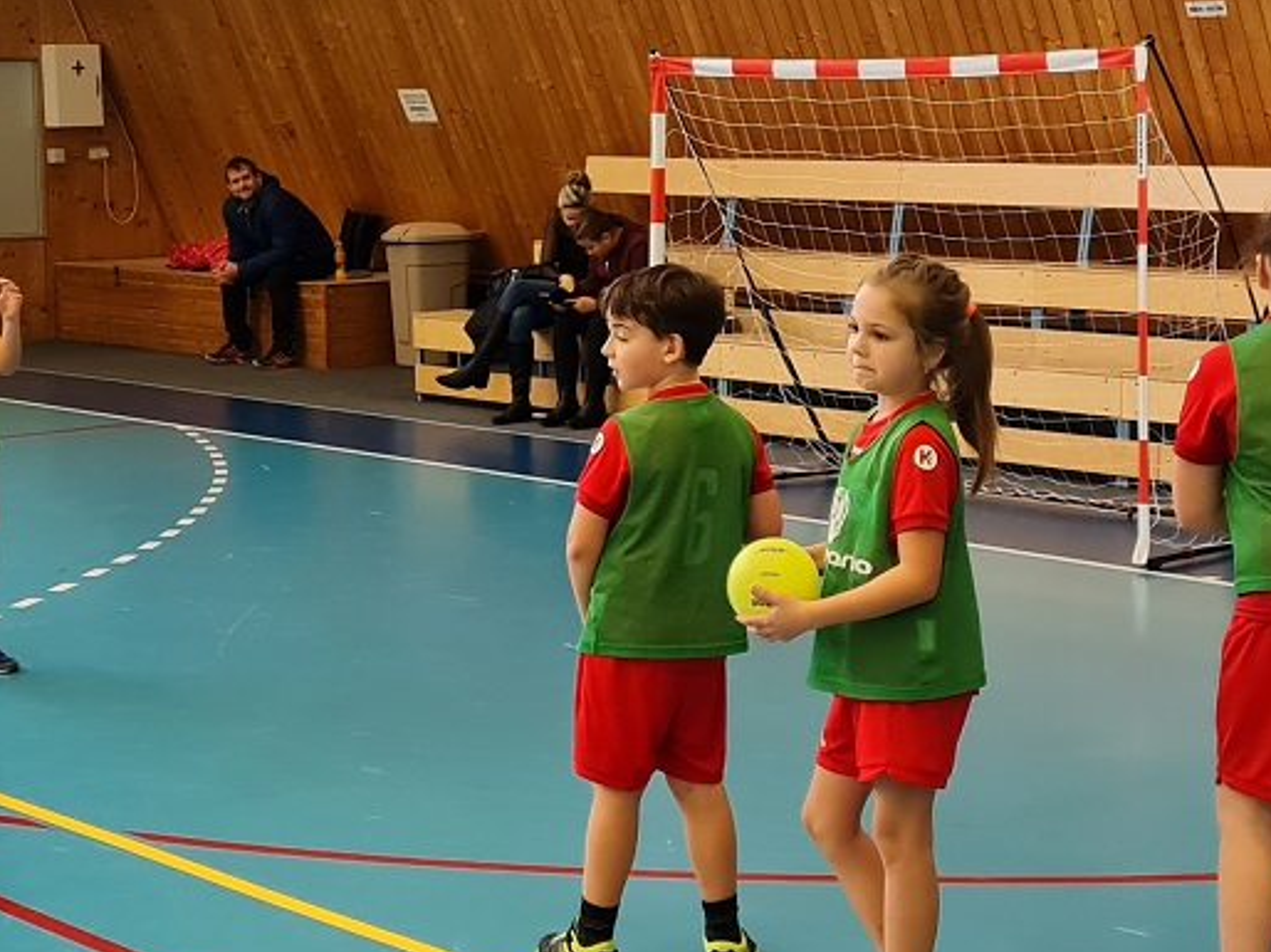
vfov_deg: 18.2
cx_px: 628
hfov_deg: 24.1
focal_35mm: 81
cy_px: 524
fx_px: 2973
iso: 200
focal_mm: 5.4
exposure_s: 1/100
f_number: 1.8
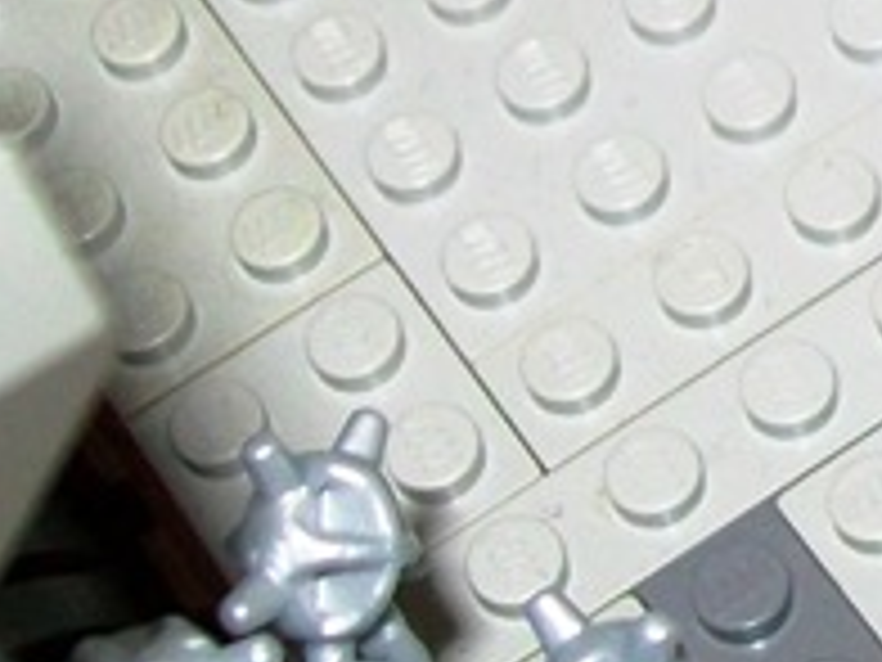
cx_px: 1575
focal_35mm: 147
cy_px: -167
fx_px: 3745
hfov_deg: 12.3
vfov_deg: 9.9
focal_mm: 6
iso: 160
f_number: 2.7
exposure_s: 1/60
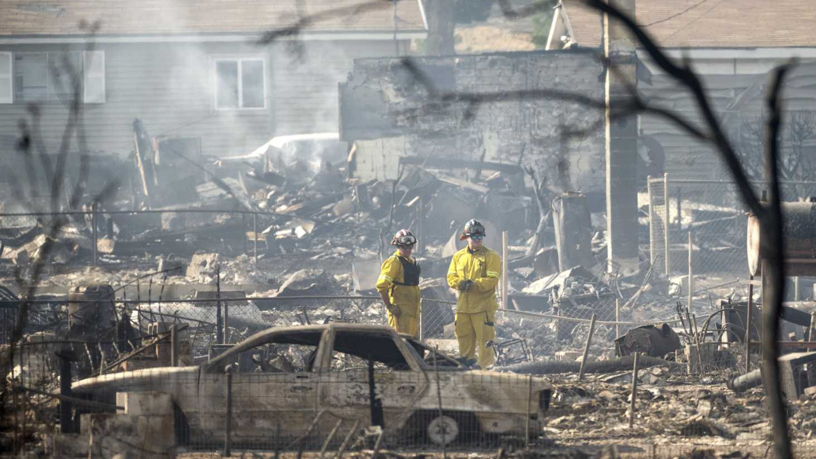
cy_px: 209
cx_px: 491
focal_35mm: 616
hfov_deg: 3.5
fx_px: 13329
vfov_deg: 2.0
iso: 400
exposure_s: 1/3000
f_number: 4
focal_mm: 420
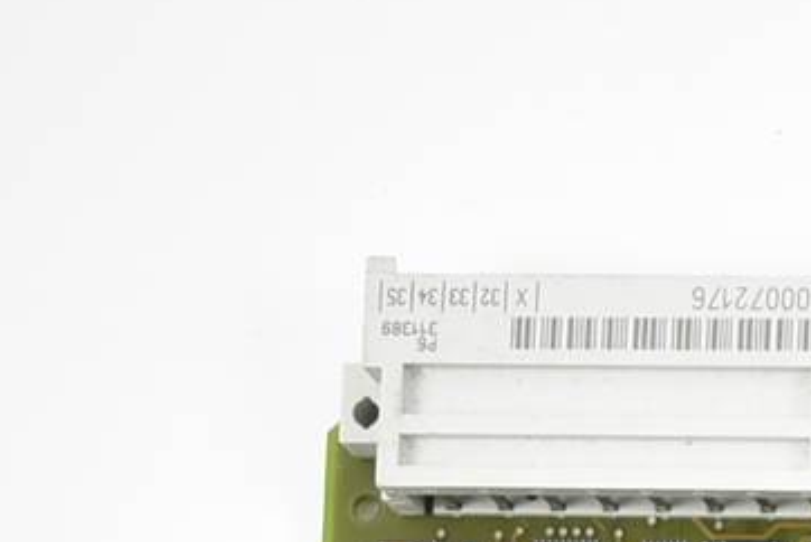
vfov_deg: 6.9
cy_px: 1297
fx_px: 4238
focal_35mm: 188
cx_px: 1499
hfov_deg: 10.3
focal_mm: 21
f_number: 3.8
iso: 140
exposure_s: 1/30
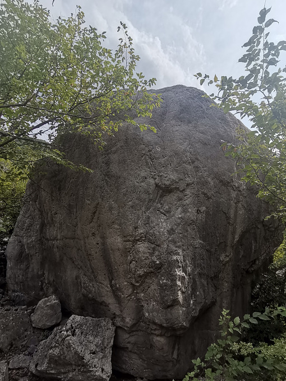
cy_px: 201
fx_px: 209
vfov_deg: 84.6
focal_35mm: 19
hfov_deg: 68.6
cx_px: 155
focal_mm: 1.78
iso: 50
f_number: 2.4
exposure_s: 1/1350
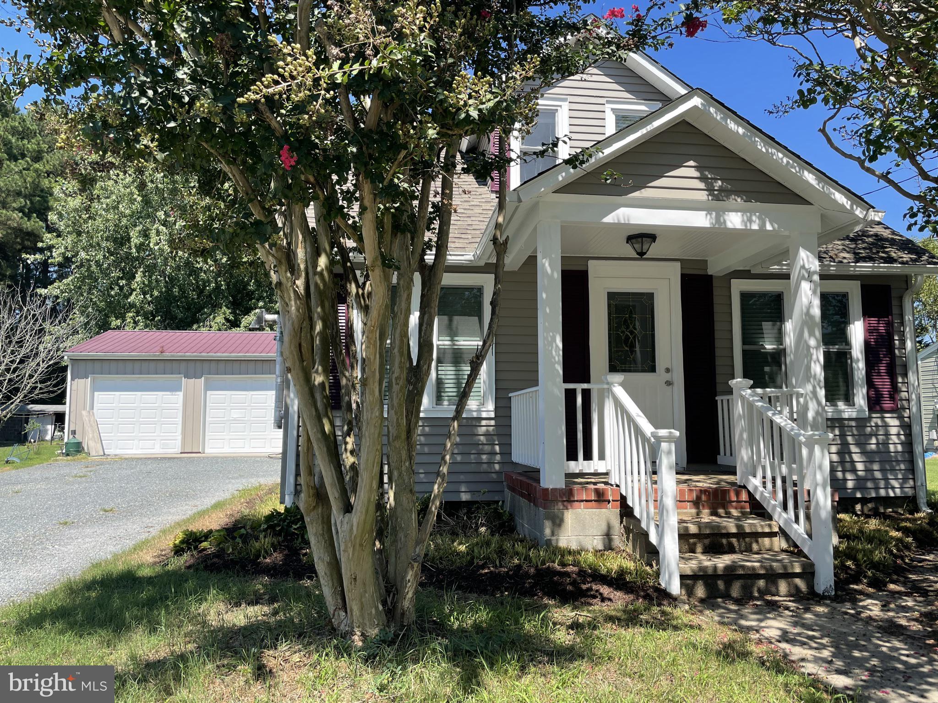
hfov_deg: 67.3
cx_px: 469
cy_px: 352
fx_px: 705
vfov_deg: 53.1
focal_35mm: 26
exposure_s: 1/1335
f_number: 1.6
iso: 32
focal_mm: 4.2
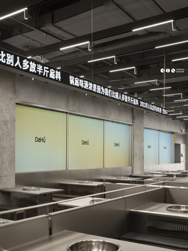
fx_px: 283
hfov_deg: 36.8
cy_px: 126
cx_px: 94
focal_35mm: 39
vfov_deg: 47.9
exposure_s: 1/30
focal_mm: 50
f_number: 8
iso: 200
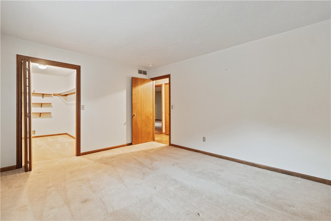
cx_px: 166
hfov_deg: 96.7
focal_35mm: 16
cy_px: 110
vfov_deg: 73.7
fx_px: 147
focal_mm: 16
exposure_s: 1/30
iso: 5000
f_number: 2.8
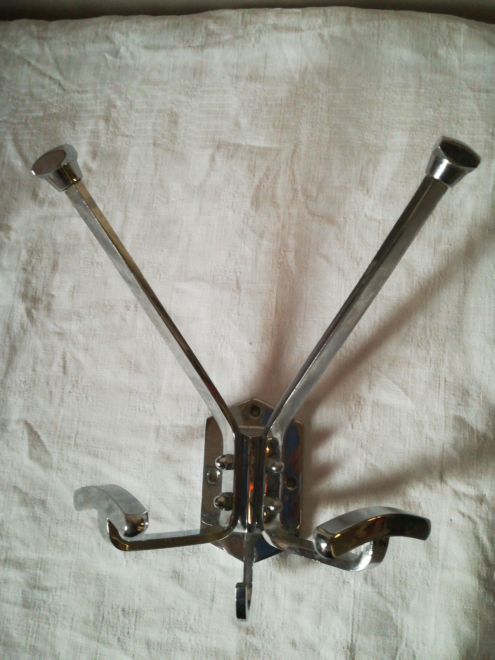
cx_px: 248
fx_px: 496
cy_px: 330
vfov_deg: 67.3
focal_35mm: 26
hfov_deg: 53.1
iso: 500
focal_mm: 3.83
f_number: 2.2
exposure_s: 1/20
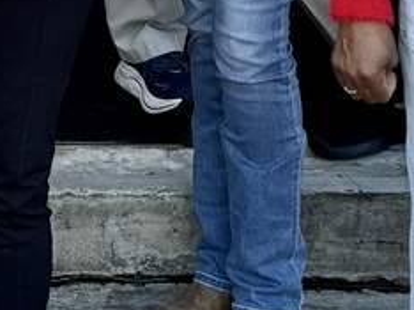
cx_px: -67
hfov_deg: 16.6
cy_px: -296
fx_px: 1362
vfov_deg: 11.7
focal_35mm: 114
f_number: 1.6
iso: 40
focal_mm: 5.96
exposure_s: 1/198
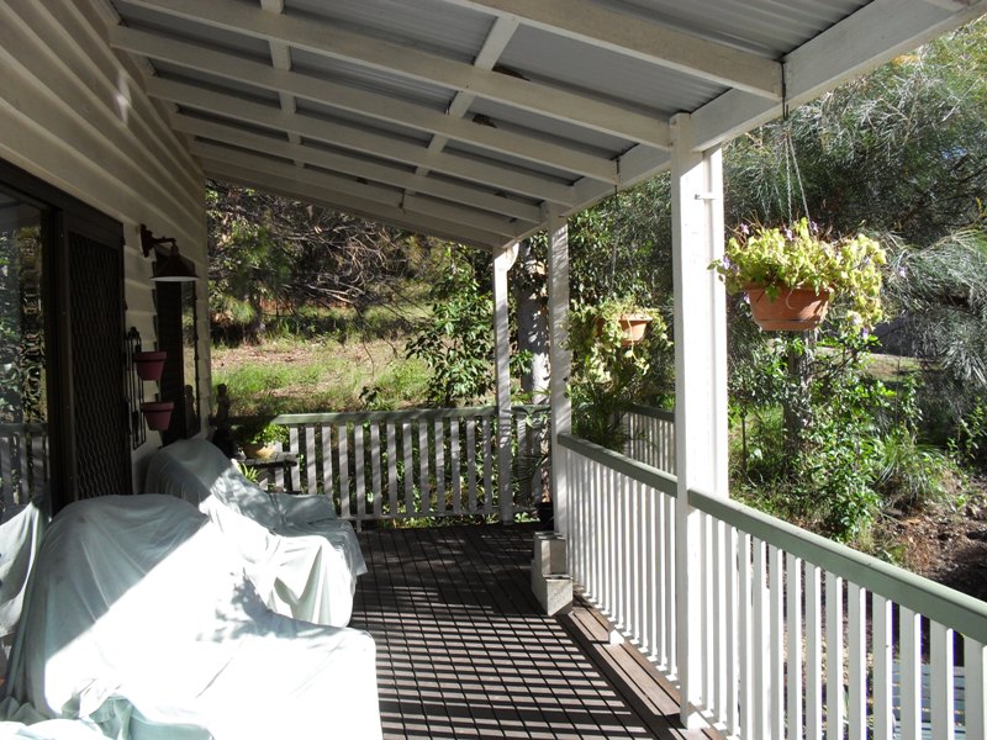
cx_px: 494
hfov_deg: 52.6
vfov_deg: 40.7
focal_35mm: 35
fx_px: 998
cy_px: 370
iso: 80
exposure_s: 1/350
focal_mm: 6.3
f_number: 3.2
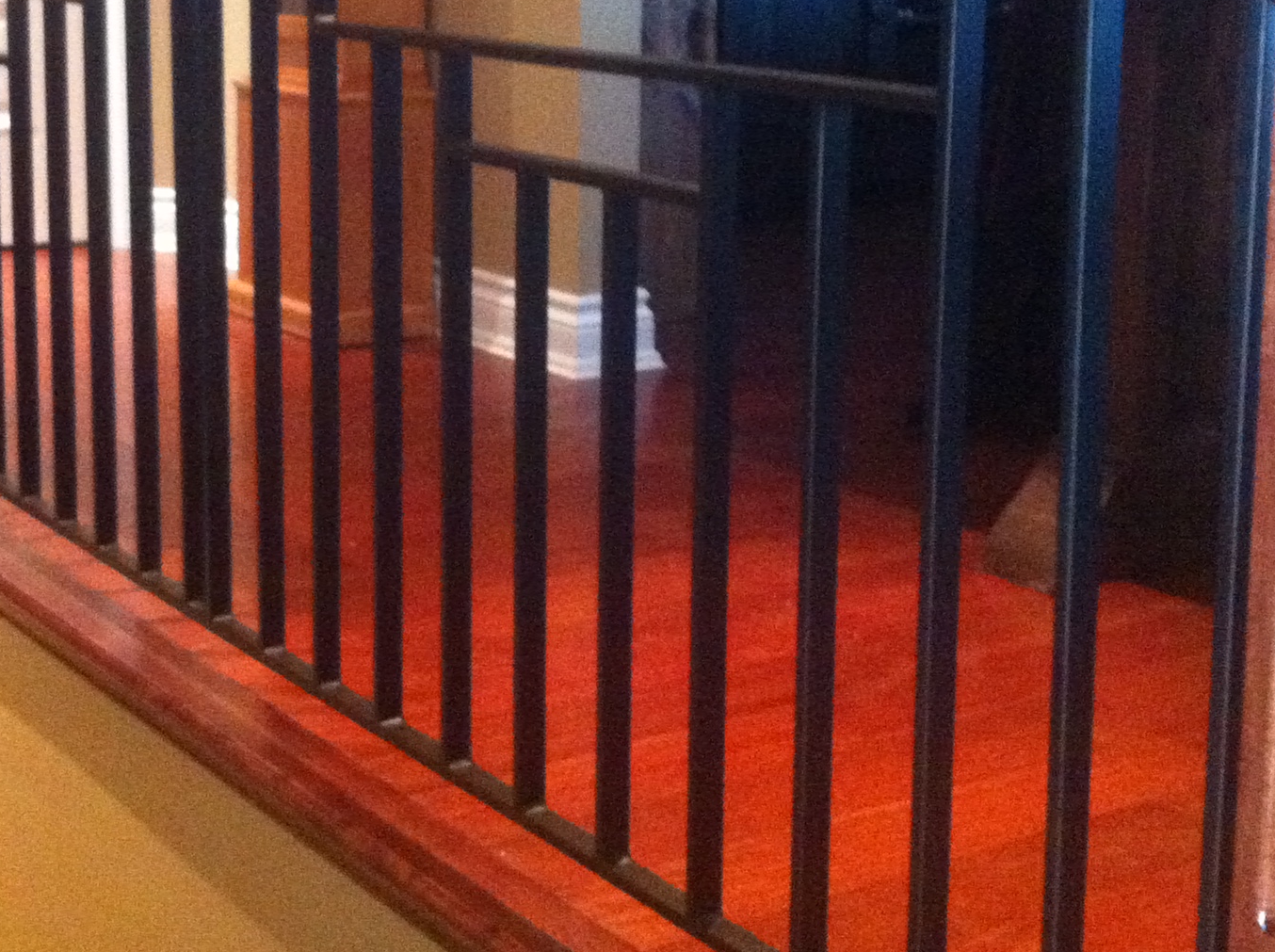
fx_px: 2464
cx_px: 379
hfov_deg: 28.7
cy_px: 182
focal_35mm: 67
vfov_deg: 21.6
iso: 1000
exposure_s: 1/15
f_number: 2.8
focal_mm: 3.85
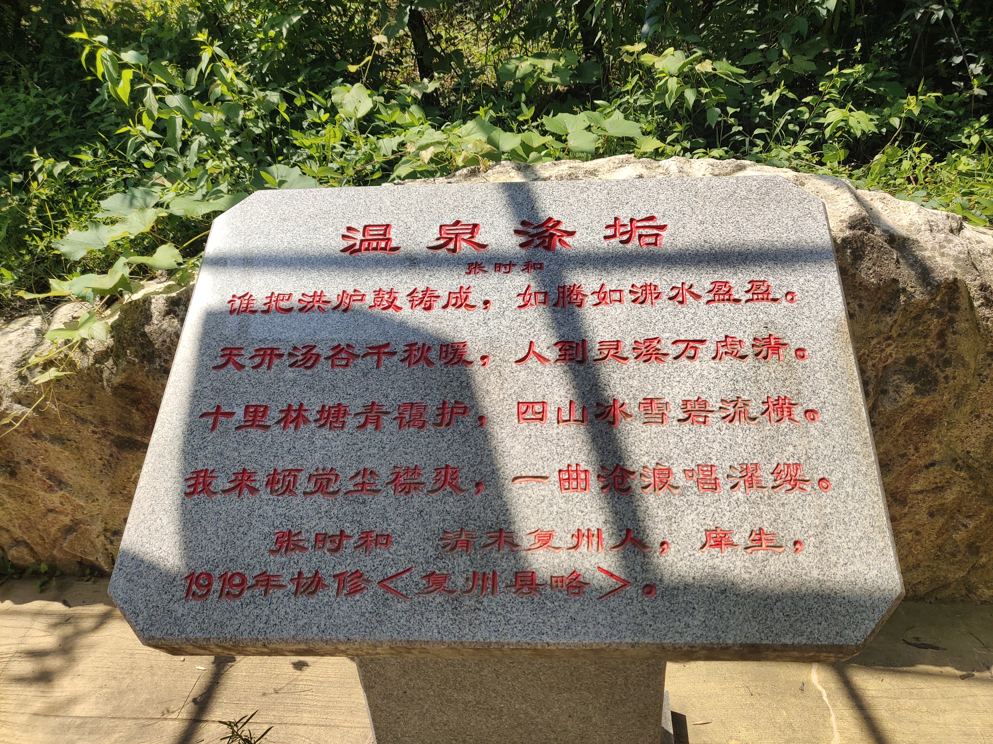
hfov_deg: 60.0
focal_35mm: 30
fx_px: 861
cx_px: 496
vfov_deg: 46.8
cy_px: 372
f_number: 1.8
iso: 50
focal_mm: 4.35
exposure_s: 1/1966
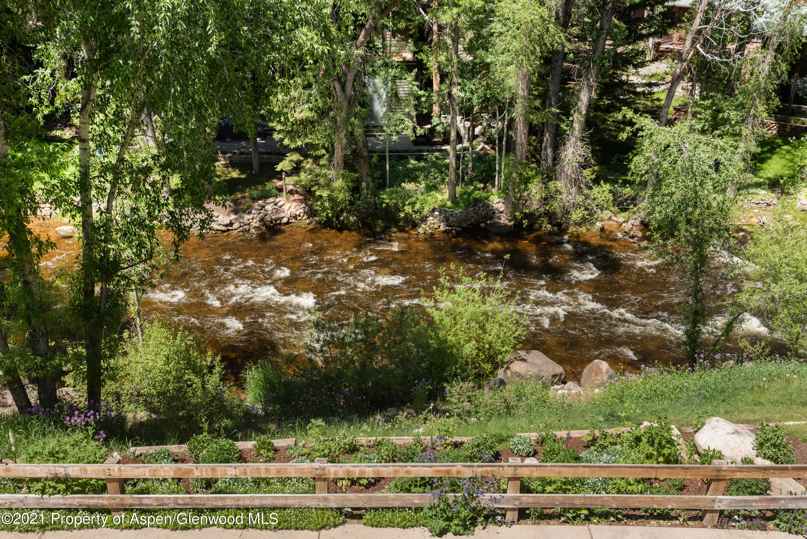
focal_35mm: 35
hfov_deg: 54.4
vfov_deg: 37.9
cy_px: 270
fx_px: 785
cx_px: 404
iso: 1250
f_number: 7.1
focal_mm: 35
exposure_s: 1/3200
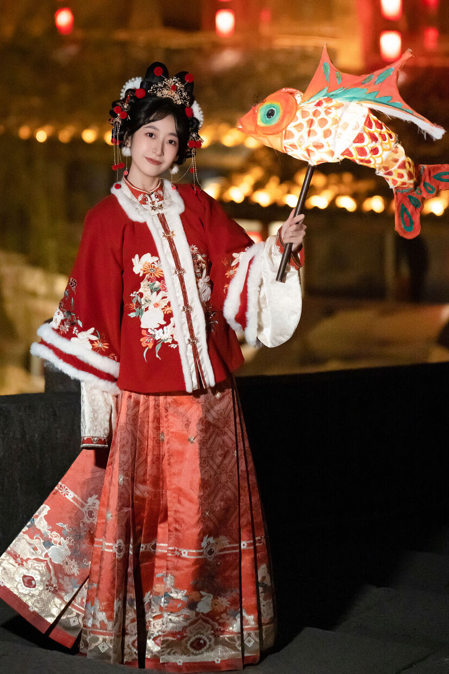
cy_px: 254
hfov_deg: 9.9
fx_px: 2601
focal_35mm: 139
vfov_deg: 14.7
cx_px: 185
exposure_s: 1/250
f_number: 3.2
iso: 6400
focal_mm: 109
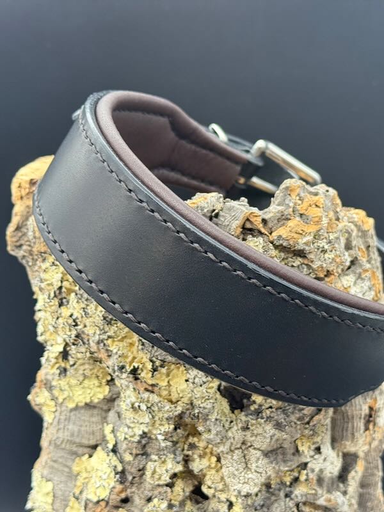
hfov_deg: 30.3
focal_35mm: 48
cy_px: 256
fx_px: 710
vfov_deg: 39.7
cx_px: 192
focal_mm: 6.76
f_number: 1.78
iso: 100
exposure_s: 1/114
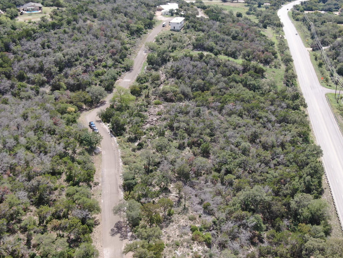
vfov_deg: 34.3
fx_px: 416
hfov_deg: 44.7
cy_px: 118
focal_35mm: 42
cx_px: 195
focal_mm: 6.08
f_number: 3.3
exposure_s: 1/500
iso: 110
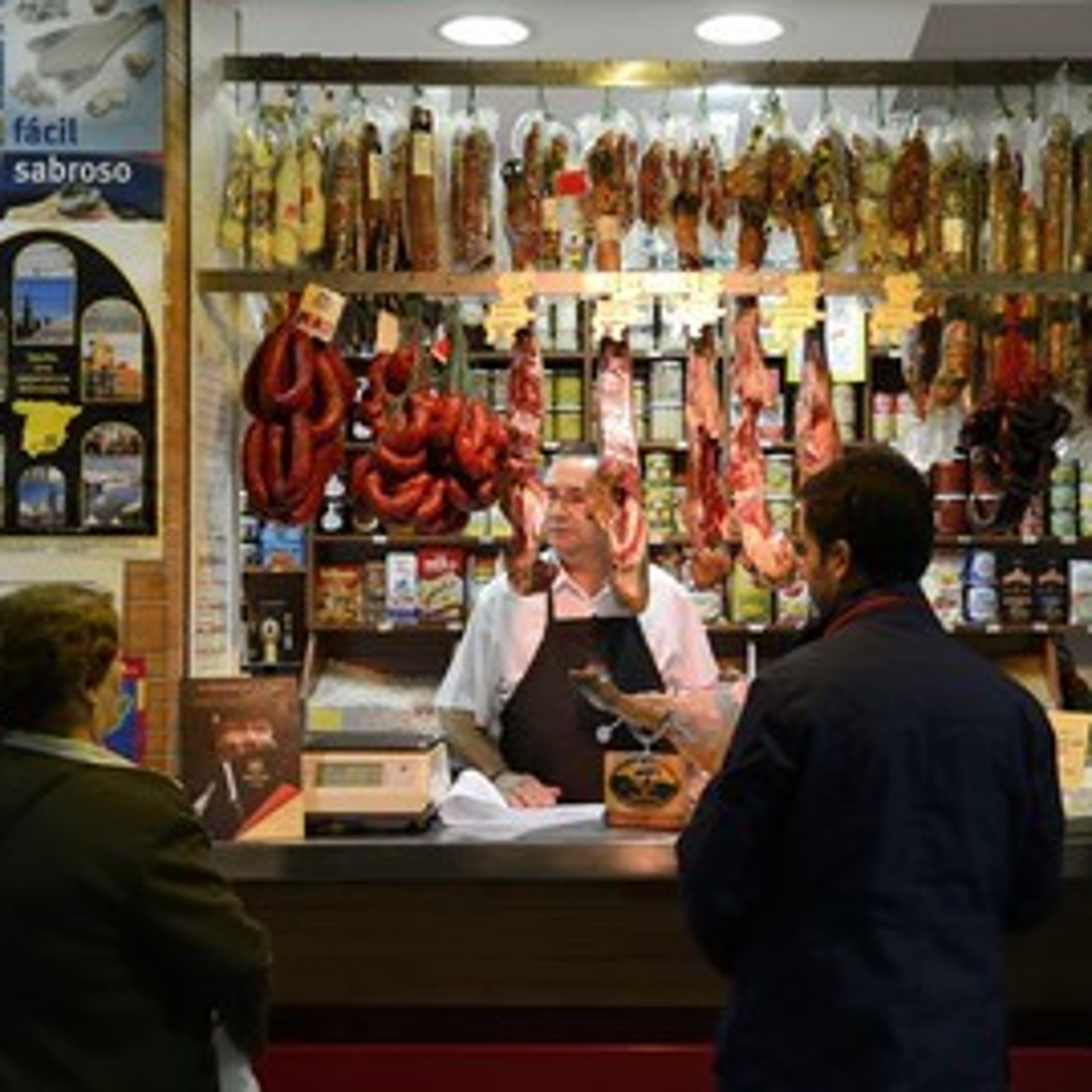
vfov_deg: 32.2
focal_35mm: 53
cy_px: 556
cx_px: 637
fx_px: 1892
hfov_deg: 32.1
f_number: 6.3
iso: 1600
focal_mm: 40
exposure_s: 1/80
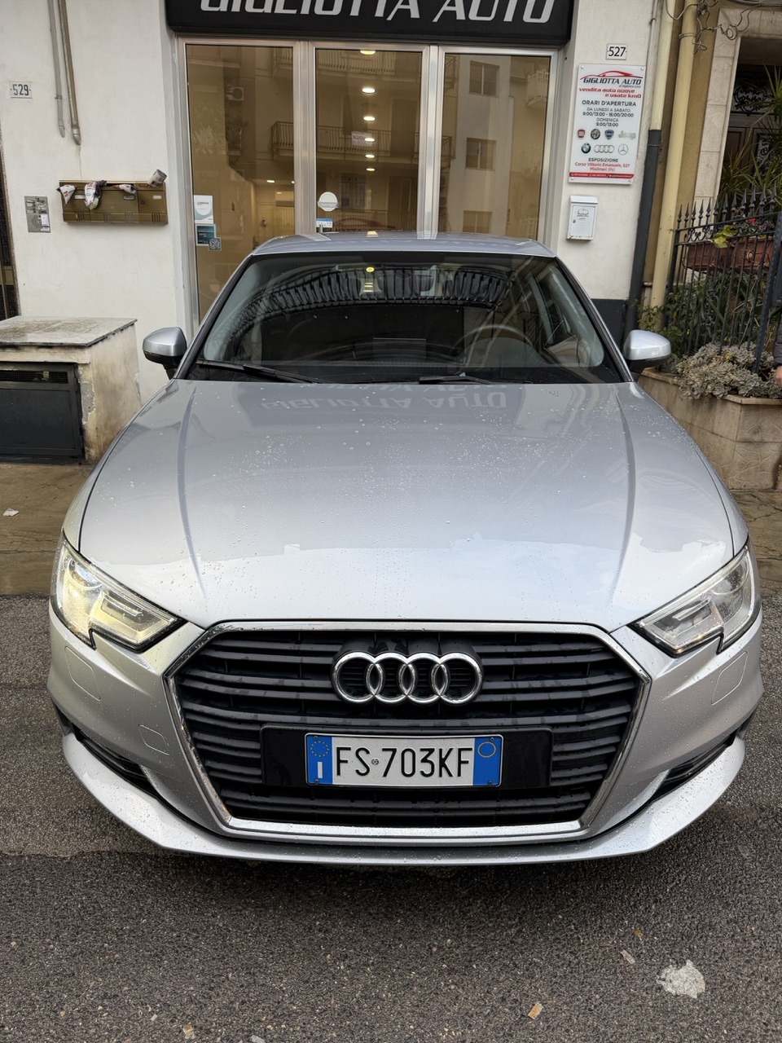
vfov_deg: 71.6
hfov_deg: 56.8
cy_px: 522
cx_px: 391
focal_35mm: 24
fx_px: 723
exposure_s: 1/256
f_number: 1.78
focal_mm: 6.76
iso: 64
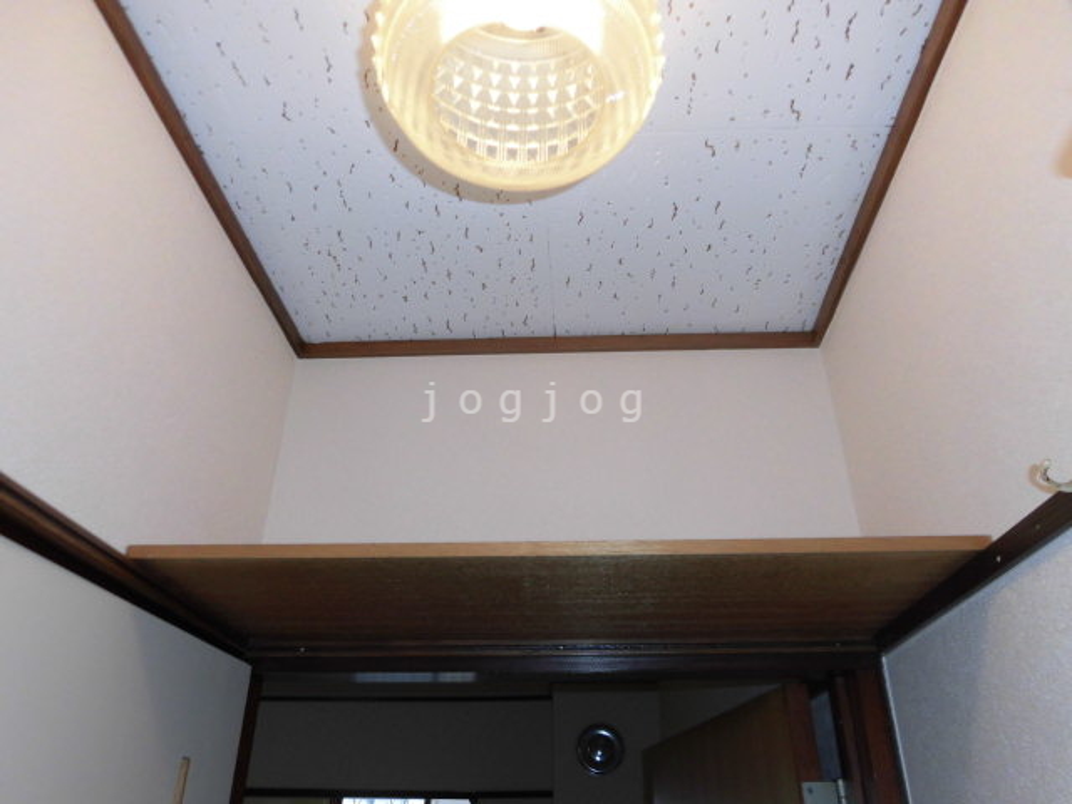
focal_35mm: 24
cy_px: 402
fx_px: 743
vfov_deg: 56.8
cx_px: 536
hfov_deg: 71.6
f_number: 3.1
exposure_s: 1/50
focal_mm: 4.3
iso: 100
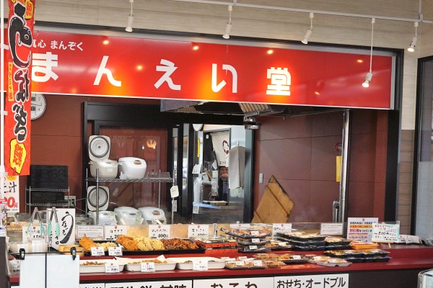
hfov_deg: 32.9
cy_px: 228
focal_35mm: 60
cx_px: 118
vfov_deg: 22.3
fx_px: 722
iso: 250
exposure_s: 1/160
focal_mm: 20
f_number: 4
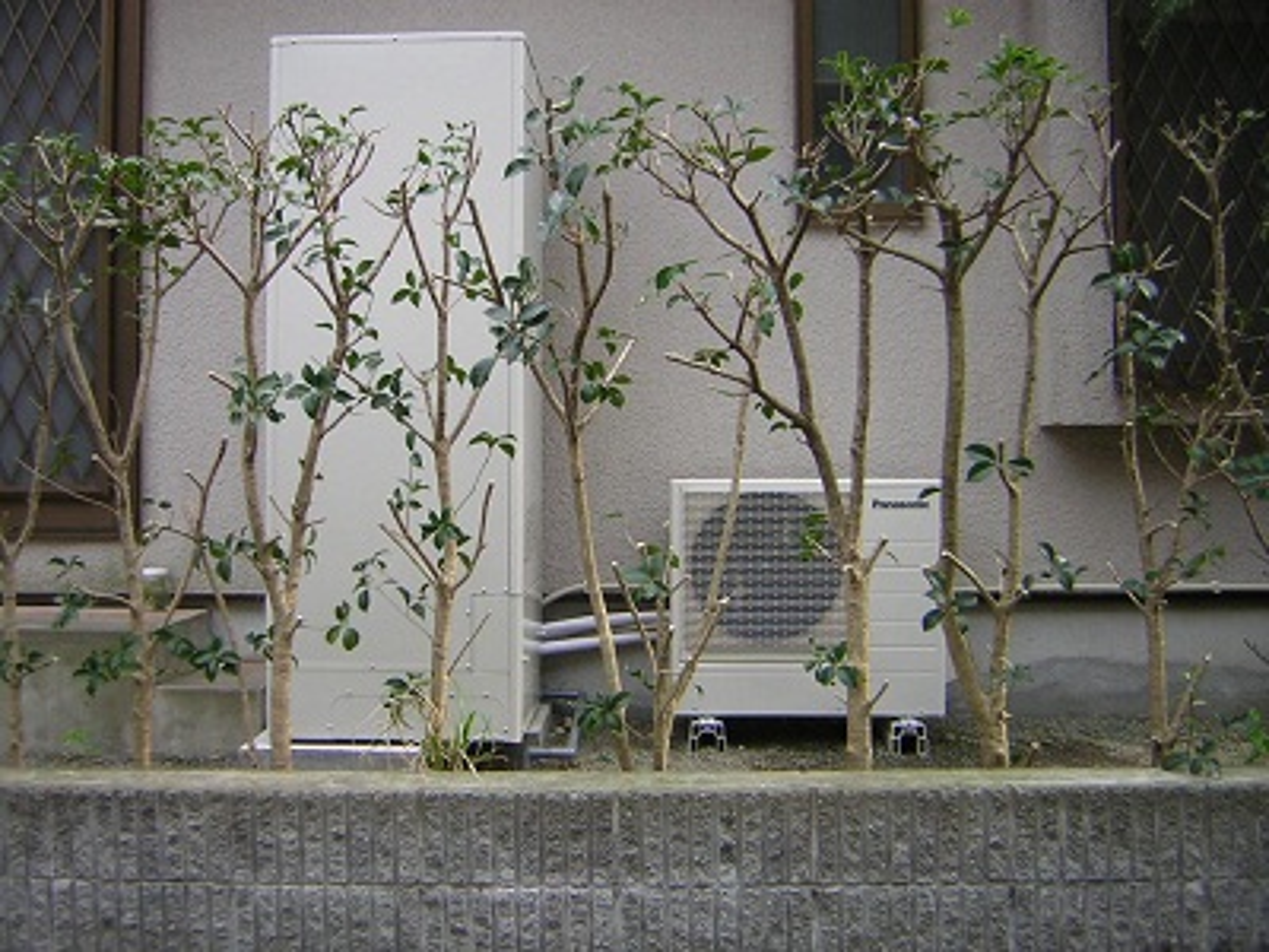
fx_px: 1320
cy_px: 476
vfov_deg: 39.7
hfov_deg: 51.4
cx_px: 634
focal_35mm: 36
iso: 50
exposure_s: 1/133
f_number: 2.6
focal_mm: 4.7
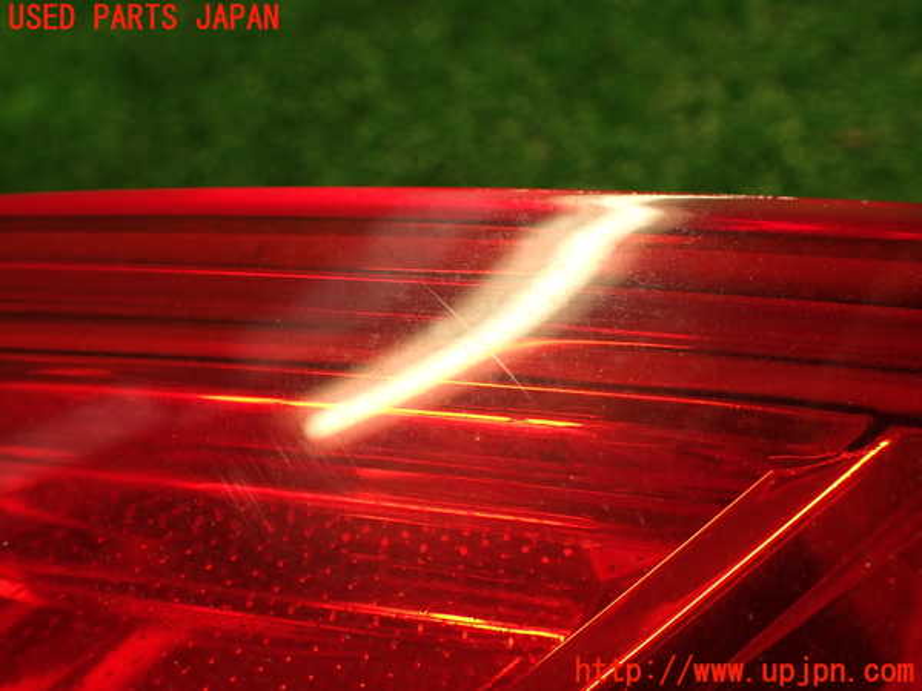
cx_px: 461
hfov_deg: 56.8
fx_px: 852
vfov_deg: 44.2
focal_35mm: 32
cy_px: 346
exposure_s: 1/40
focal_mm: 5.79
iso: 200
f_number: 2.4
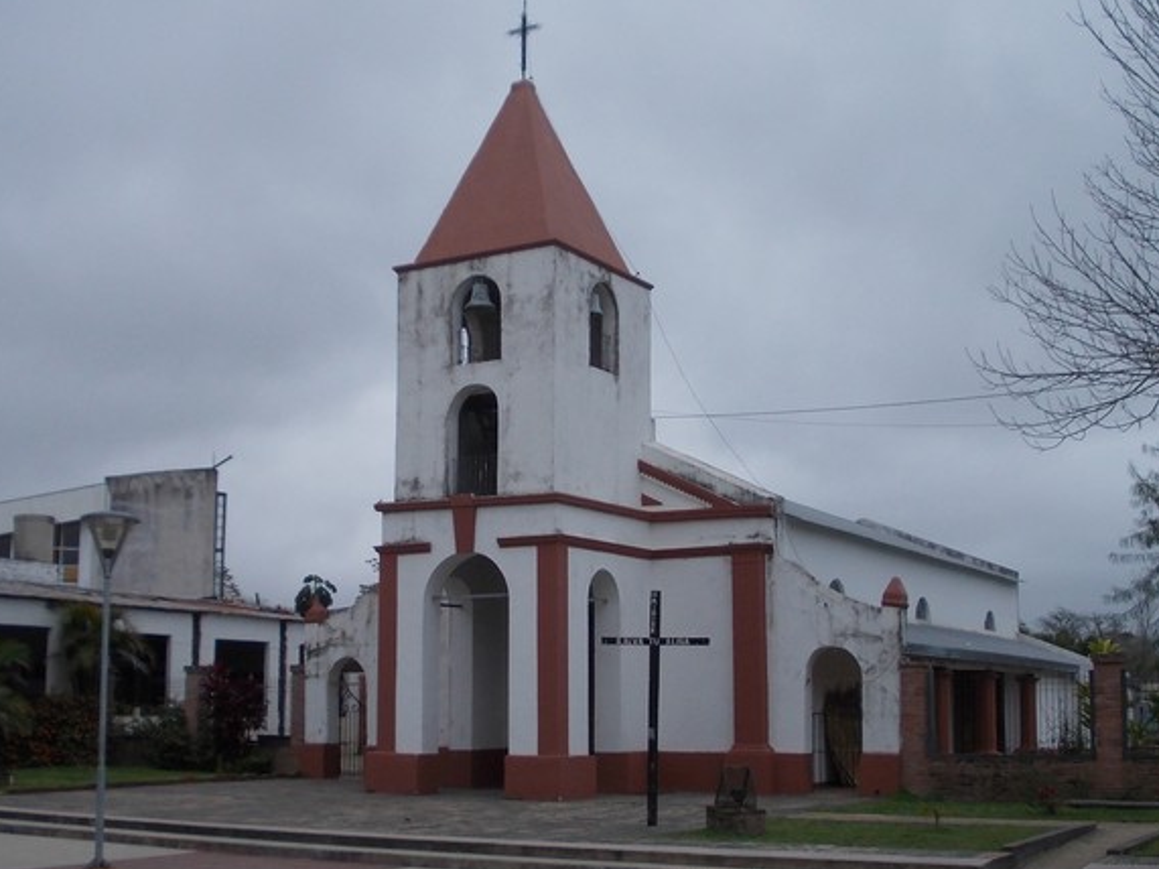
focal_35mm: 51
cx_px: 536
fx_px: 1707
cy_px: 508
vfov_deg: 28.5
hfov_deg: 37.5
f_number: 6.2
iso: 80
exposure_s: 1/160
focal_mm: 5.3
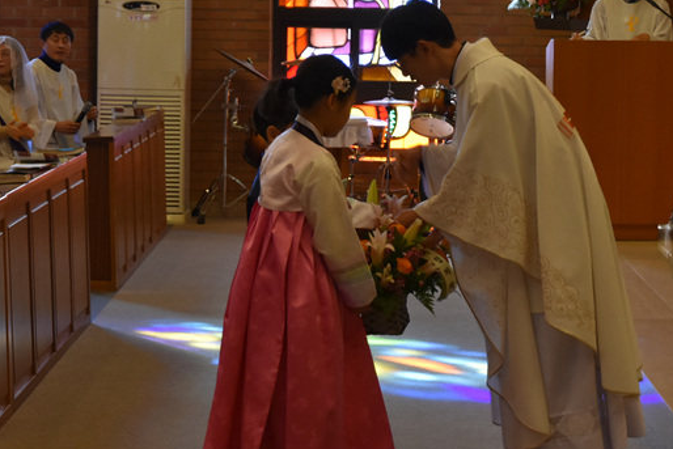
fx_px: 2505
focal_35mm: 134
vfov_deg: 10.2
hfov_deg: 15.3
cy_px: 221
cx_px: 391
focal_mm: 45
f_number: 4.8
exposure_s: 1/80
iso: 800
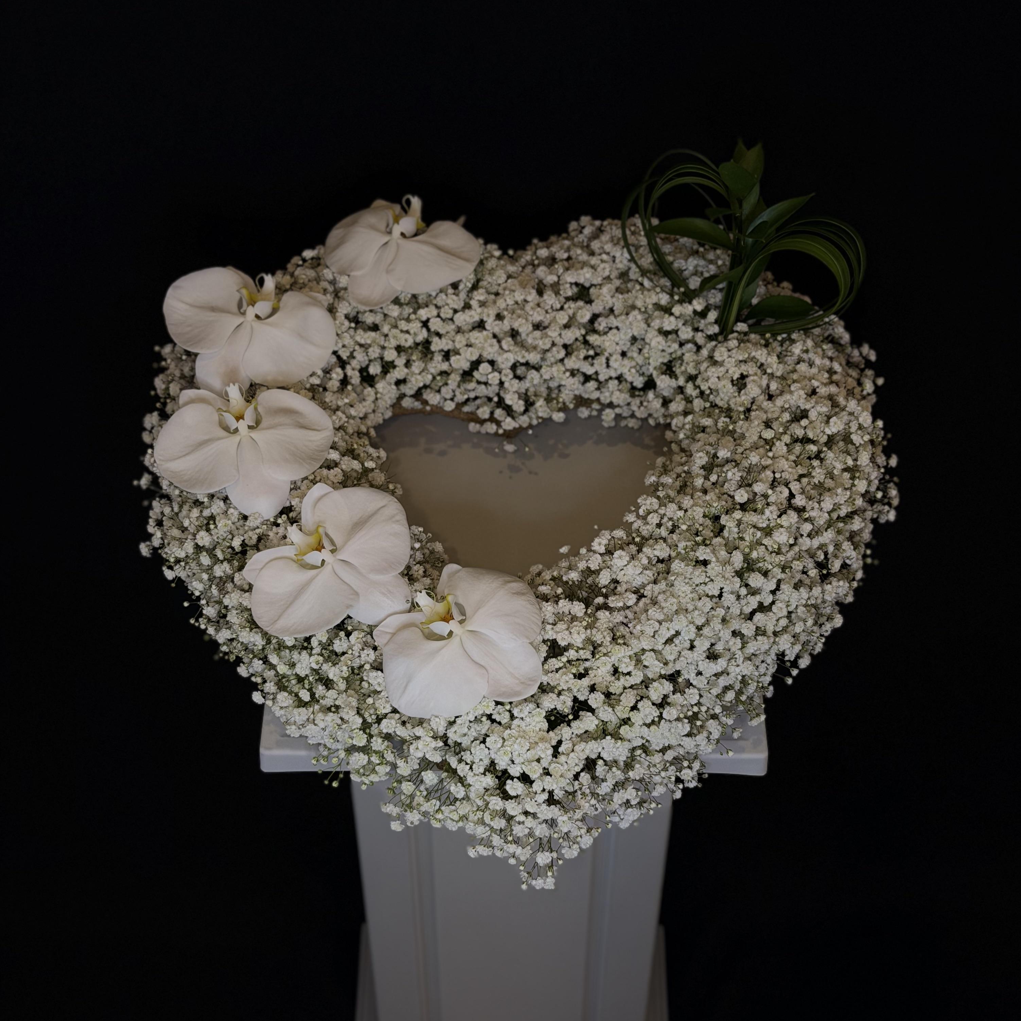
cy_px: 552
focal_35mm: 57
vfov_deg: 30.0
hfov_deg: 30.0
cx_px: 514
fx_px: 1902
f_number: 1.78
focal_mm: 6.76
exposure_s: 1/120
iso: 80
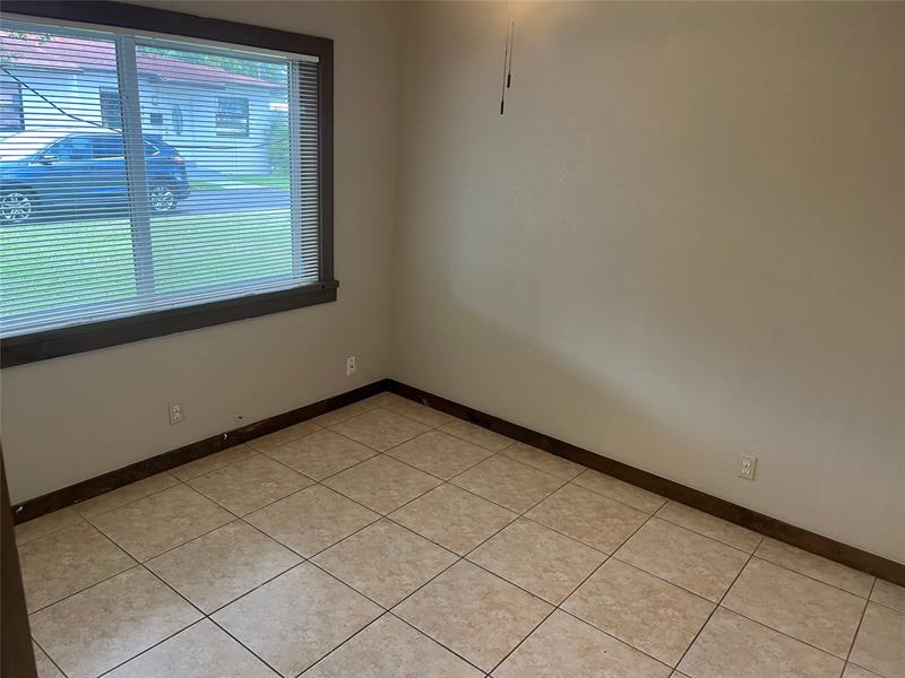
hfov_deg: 67.3
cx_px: 452
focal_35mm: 26
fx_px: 680
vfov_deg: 53.1
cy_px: 339
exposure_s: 1/60
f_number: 1.6
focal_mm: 5.1
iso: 100
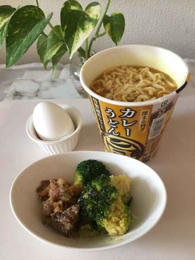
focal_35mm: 29
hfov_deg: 48.2
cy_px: 130
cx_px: 98
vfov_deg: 61.7
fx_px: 218
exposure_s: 1/30
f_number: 2.2
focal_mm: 4.15
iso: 100
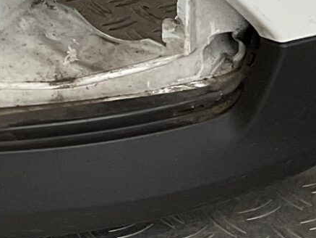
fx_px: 1552
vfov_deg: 8.3
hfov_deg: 11.1
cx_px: -181
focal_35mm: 170
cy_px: -229
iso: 40
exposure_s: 1/120
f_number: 1.8
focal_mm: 3
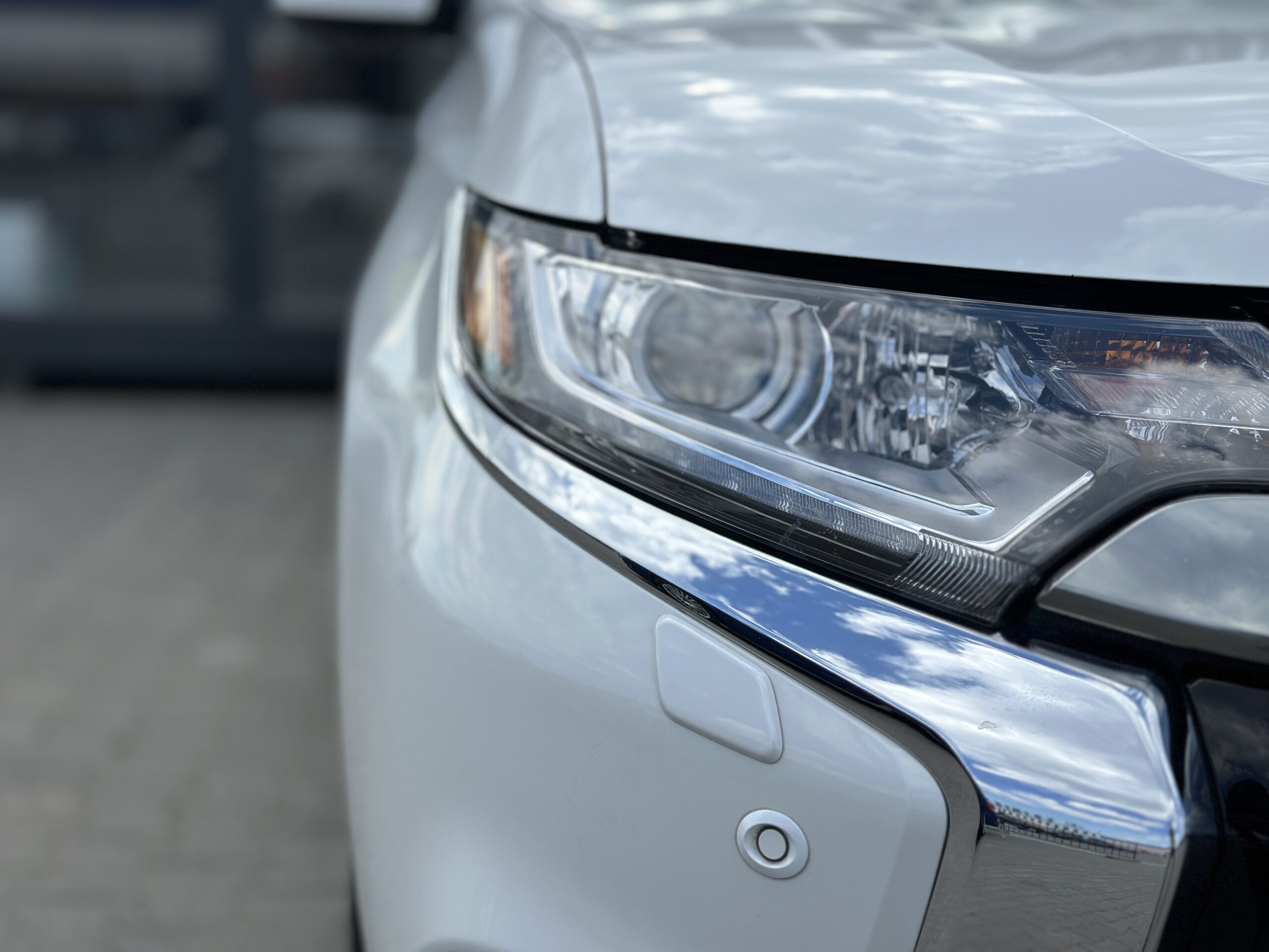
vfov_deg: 30.3
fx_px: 1760
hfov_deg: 39.7
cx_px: 634
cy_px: 476
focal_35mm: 48
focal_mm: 6.86
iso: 80
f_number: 1.78
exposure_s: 1/4566
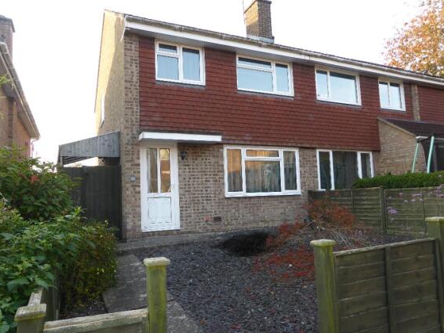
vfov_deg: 54.9
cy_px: 172
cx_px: 228
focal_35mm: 25
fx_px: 321
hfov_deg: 69.4
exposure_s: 1/80
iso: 100
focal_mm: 4.3
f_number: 3.3
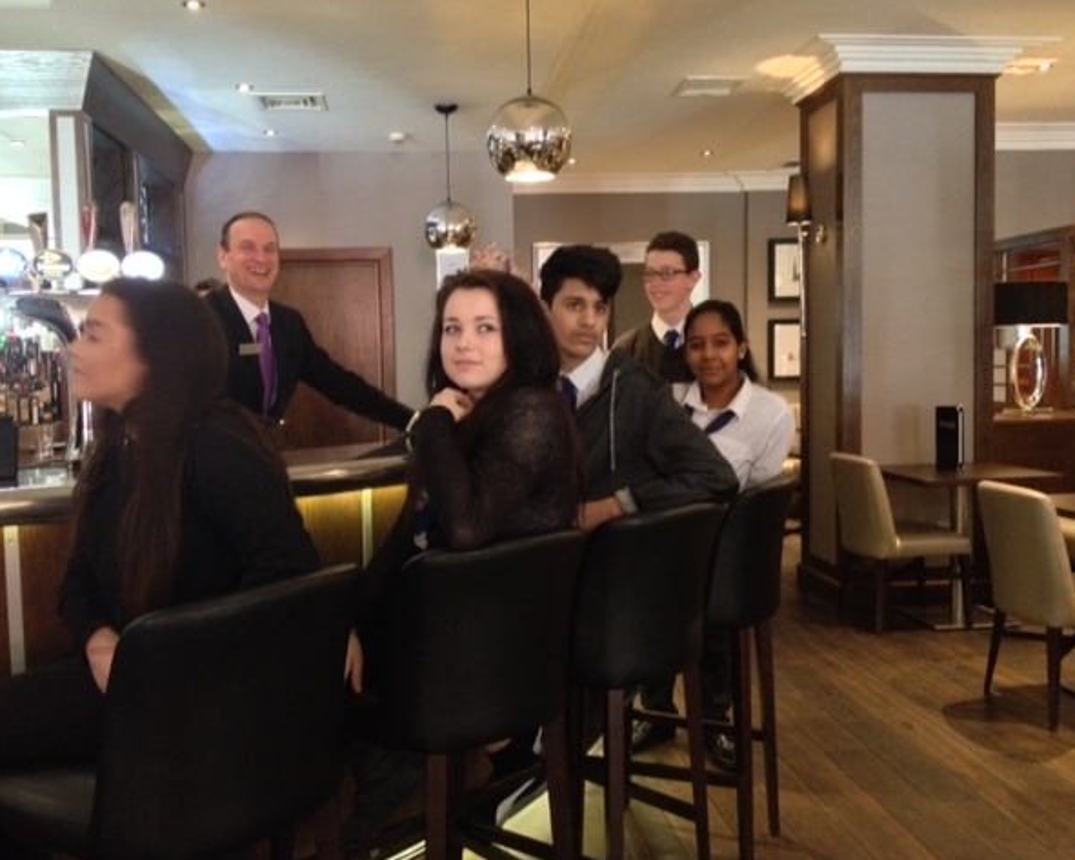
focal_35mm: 37
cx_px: 518
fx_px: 1177
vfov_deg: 40.1
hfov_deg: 49.1
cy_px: 431
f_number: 2.4
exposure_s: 1/15
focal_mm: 4.28
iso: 640
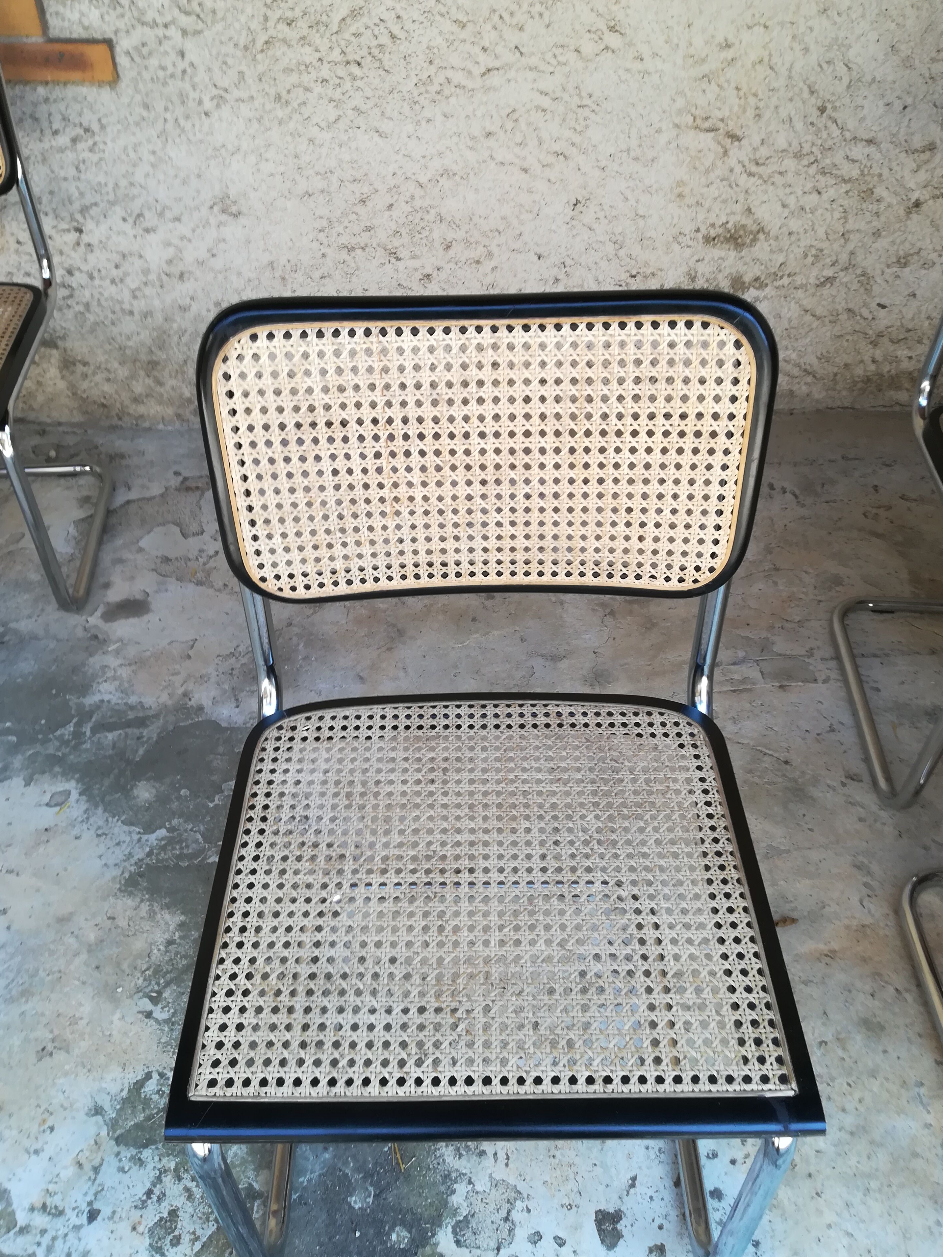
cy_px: 637
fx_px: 981
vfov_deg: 65.3
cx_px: 466
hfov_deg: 51.4
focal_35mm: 27
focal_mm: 3.83
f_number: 2.2
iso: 80
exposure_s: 1/100
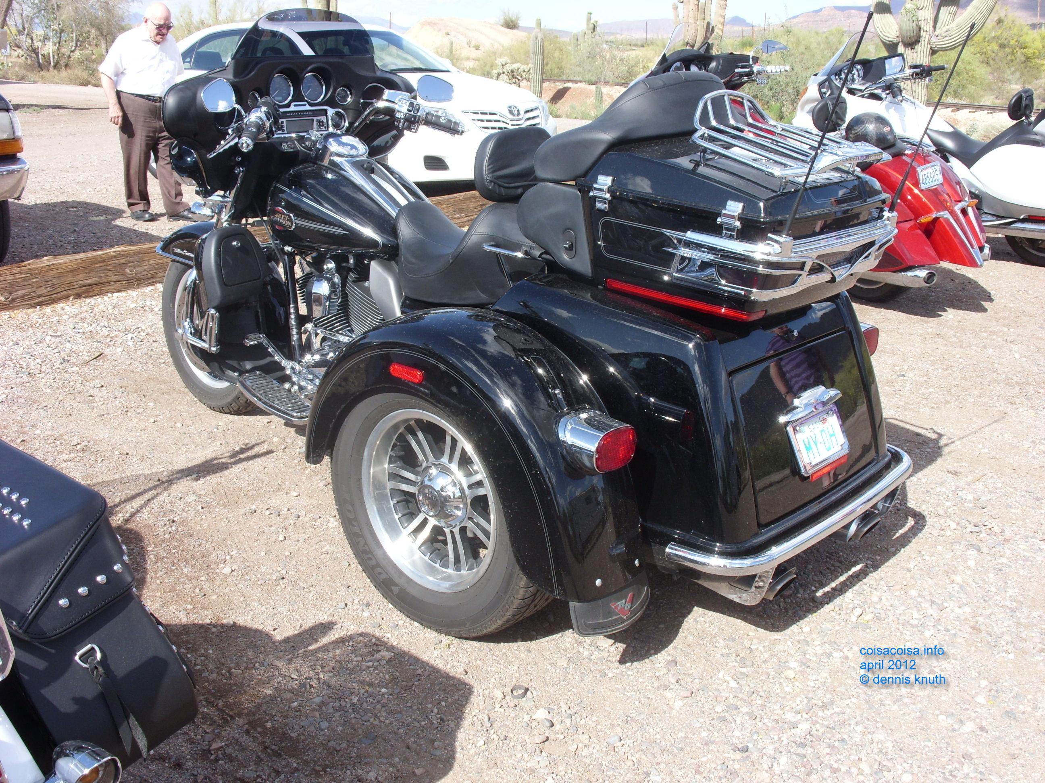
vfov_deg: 37.7
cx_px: 522
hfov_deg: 49.0
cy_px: 392
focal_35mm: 38
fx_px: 1147
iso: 50
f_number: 4.9
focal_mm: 6.3
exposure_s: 1/209
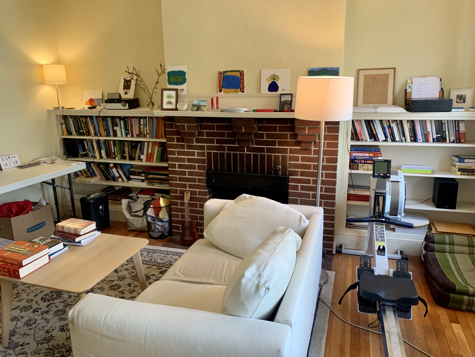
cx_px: 238
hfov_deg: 67.3
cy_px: 178
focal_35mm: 26
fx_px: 357
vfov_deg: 53.1
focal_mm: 4.25
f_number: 1.8
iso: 125
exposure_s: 1/60
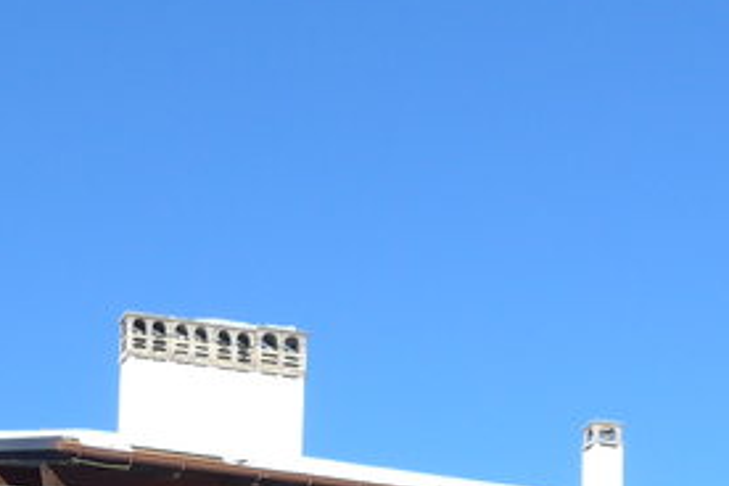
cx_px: 314
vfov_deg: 9.4
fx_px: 2653
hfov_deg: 15.6
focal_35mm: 131
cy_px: 1130
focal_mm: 6
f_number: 2.8
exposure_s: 1/1300
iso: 80
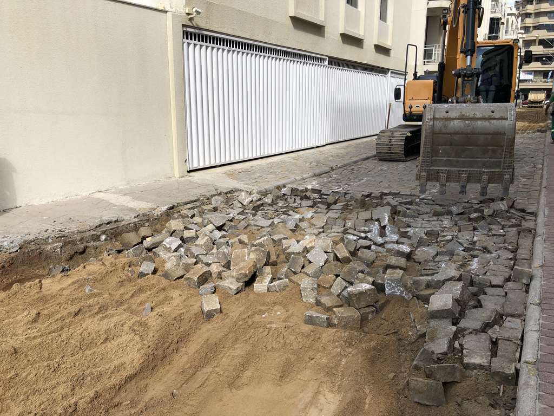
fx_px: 448
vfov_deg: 49.7
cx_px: 277
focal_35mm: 28
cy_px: 208
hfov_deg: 63.4
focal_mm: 3.99
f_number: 1.8
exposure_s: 1/1263
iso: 20
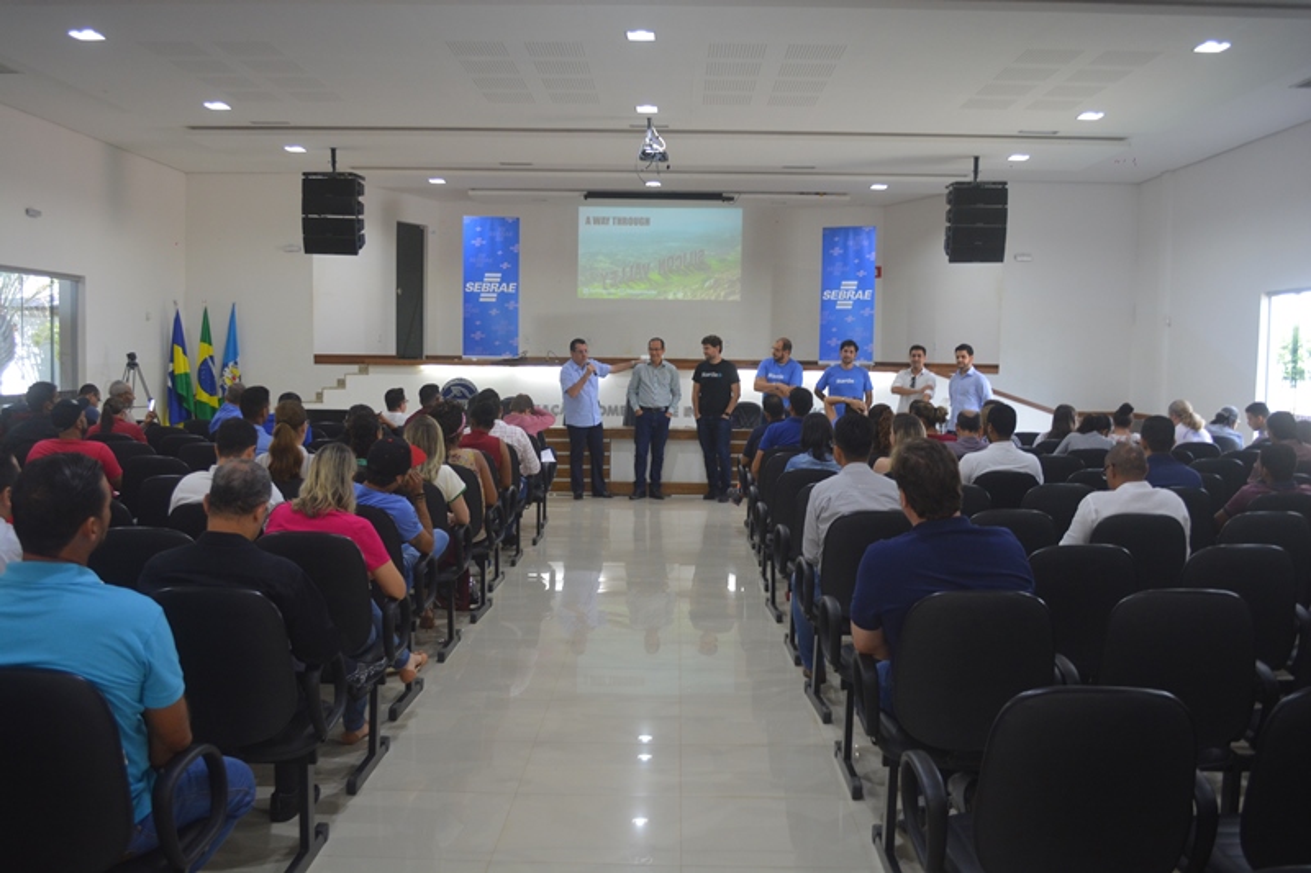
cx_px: 656
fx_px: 1201
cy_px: 436
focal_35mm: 33
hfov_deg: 57.2
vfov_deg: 40.0
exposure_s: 1/60
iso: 800
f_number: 3.8
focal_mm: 22
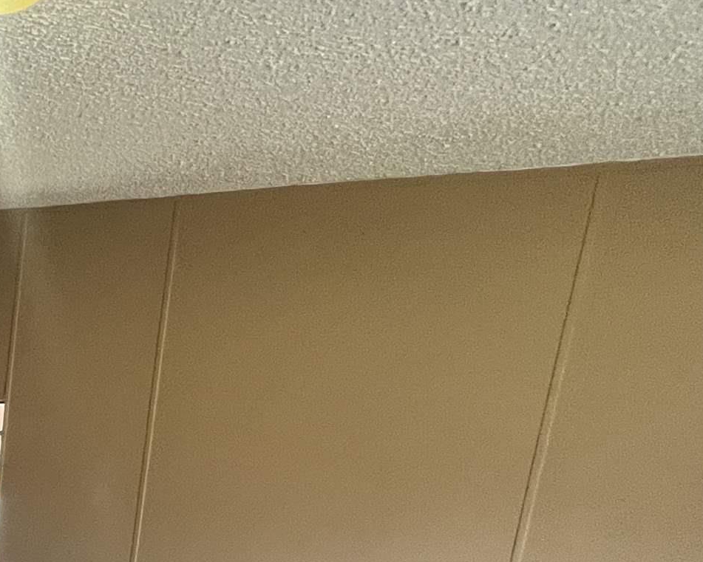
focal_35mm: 41
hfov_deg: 35.8
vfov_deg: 28.8
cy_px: 754
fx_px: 853
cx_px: -126
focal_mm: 1.57
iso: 250
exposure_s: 1/70
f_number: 1.8
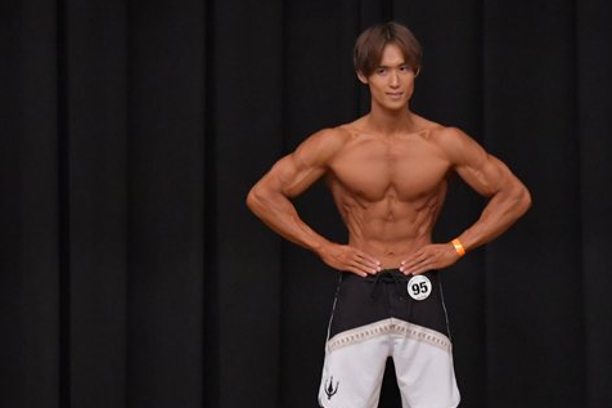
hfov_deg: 5.0
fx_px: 7052
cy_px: 306
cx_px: 338
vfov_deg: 3.3
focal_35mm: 415
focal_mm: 170
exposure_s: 1/400
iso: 6400
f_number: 5.6
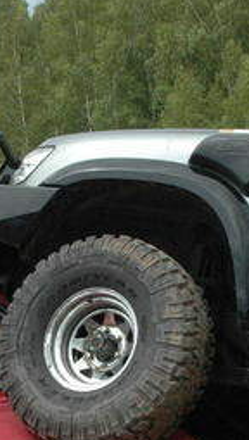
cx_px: 123
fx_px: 1244
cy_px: 347
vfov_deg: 19.9
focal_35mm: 106
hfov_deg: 11.4
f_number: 10
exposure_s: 1/400
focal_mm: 27
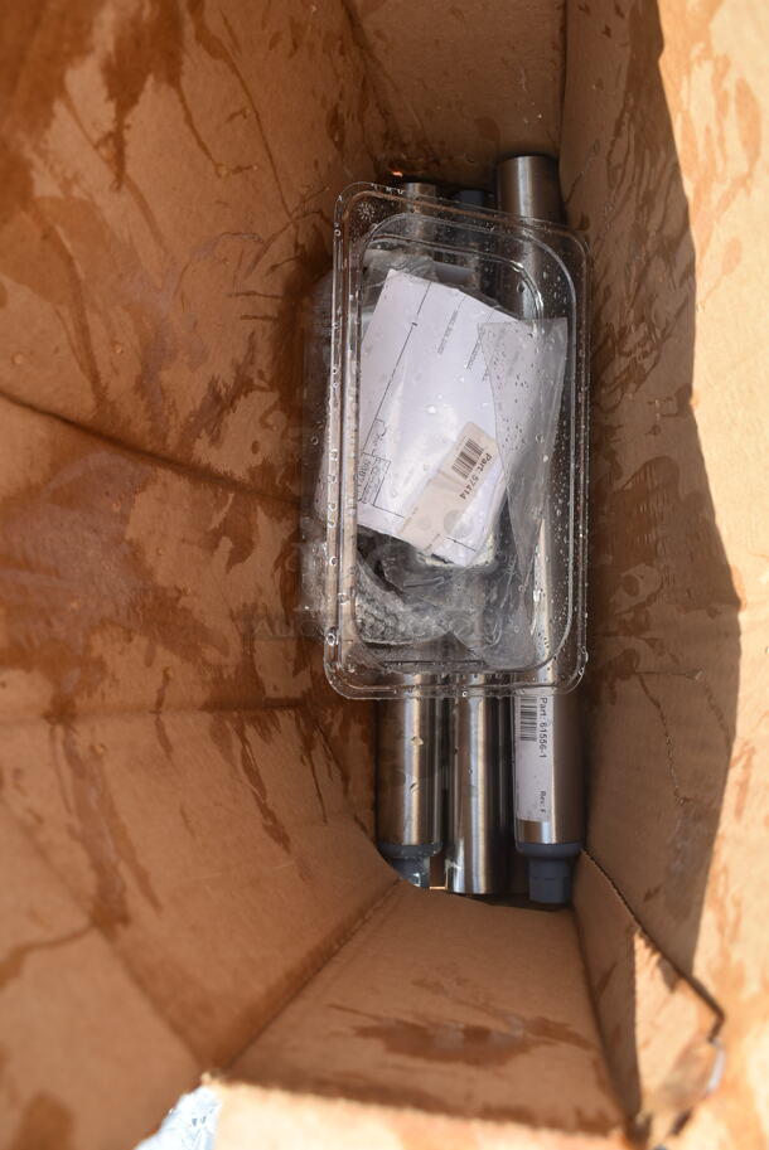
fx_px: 1152
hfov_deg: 36.9
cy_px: 575
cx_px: 384
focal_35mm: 36
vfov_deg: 53.1
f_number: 6.3
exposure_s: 1/125
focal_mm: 24
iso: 100
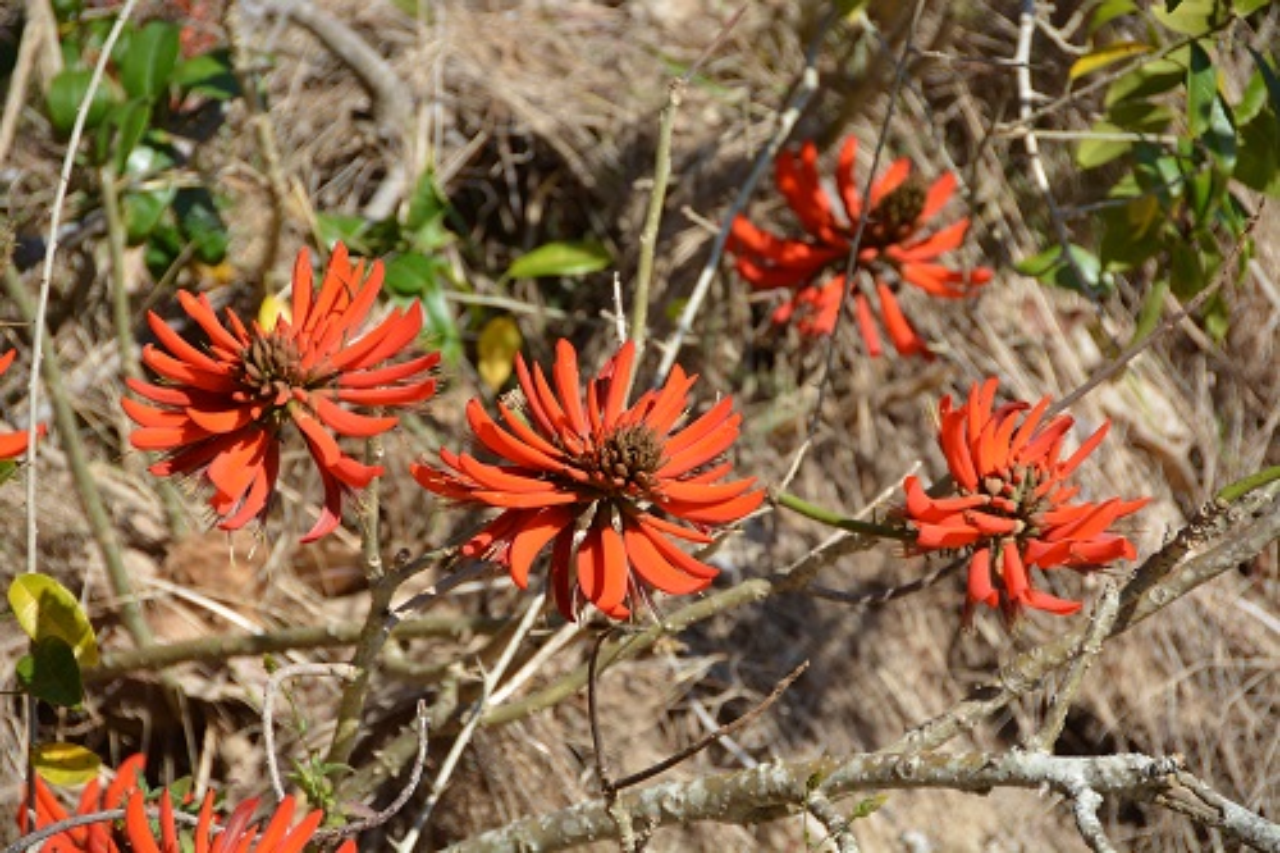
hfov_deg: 6.9
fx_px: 10663
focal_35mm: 300
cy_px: 426
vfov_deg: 4.6
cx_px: 640
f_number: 5.6
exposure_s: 1/500
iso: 200
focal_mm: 200
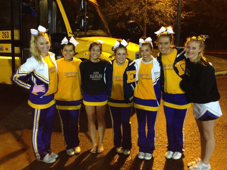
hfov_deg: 55.4
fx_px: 216
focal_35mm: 33
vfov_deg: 42.9
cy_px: 85
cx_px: 114
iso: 250
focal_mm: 4.12
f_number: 2.4
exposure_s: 1/17
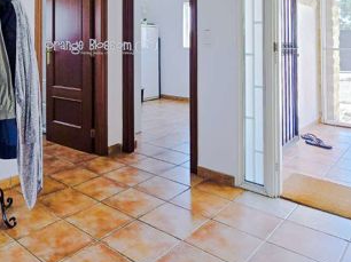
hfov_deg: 57.8
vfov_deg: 44.1
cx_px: 102
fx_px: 304
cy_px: 46
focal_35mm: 30
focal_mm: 2.2
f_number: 2.2
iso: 64
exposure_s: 1/100
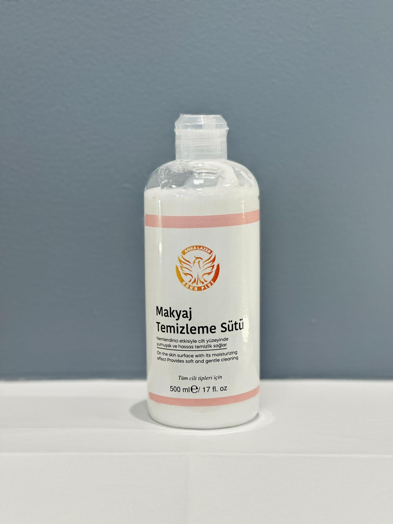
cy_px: 262
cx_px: 196
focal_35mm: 77
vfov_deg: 25.3
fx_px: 1166
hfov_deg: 19.1
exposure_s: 1/100
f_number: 2.8
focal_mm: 9
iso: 250
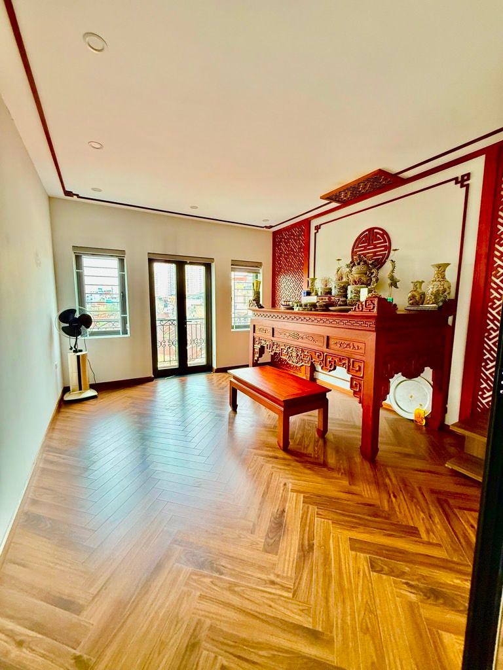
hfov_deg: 85.7
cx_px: 252
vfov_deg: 102.1
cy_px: 335
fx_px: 271
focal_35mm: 14
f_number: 2.2
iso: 500
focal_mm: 2.22
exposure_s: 1/60
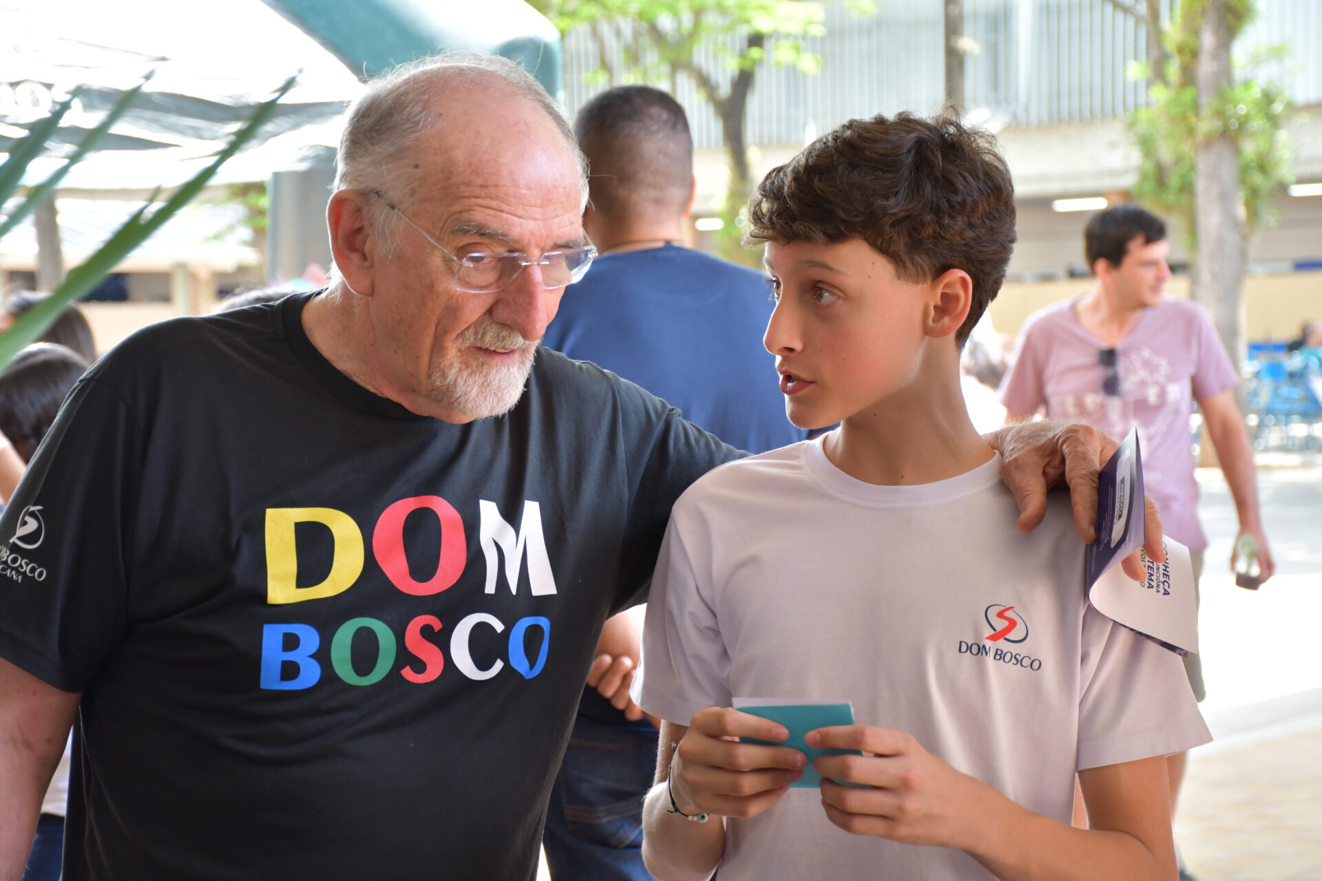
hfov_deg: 26.0
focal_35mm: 78
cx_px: 661
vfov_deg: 17.5
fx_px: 2864
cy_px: 440
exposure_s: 1/160
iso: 800
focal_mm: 52
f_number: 4.8
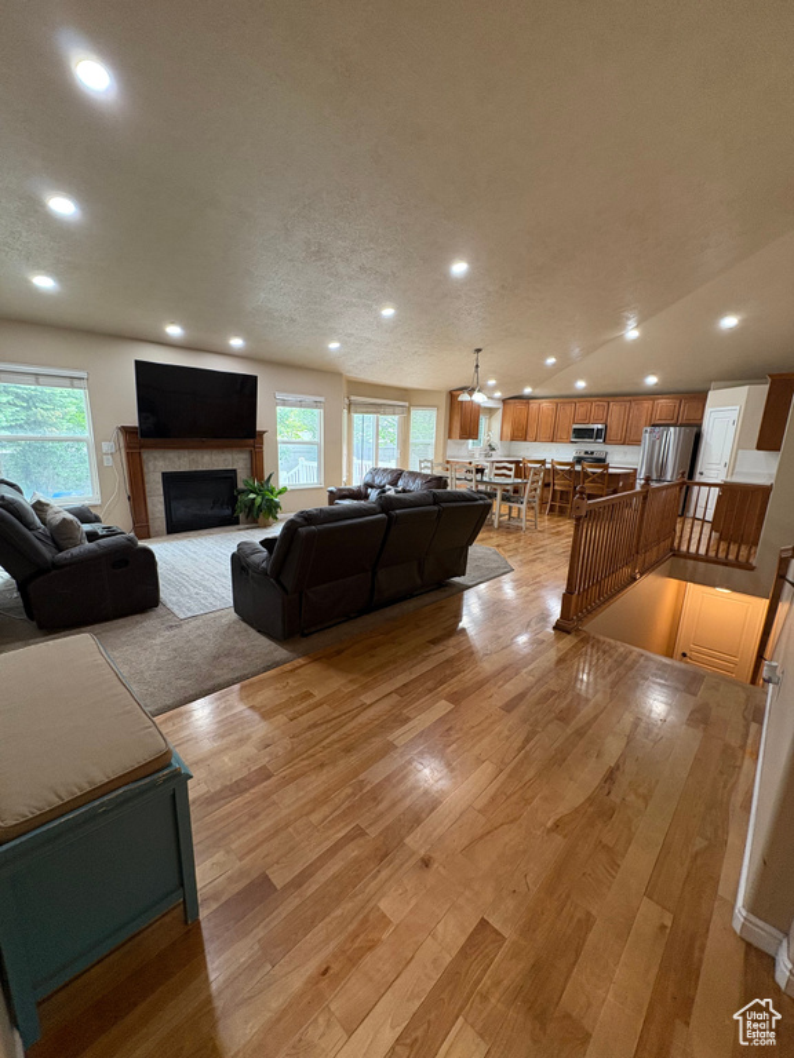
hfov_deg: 85.7
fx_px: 428
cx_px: 397
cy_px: 529
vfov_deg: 102.1
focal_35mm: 14
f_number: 2.2
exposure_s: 1/60
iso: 200
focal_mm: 2.22
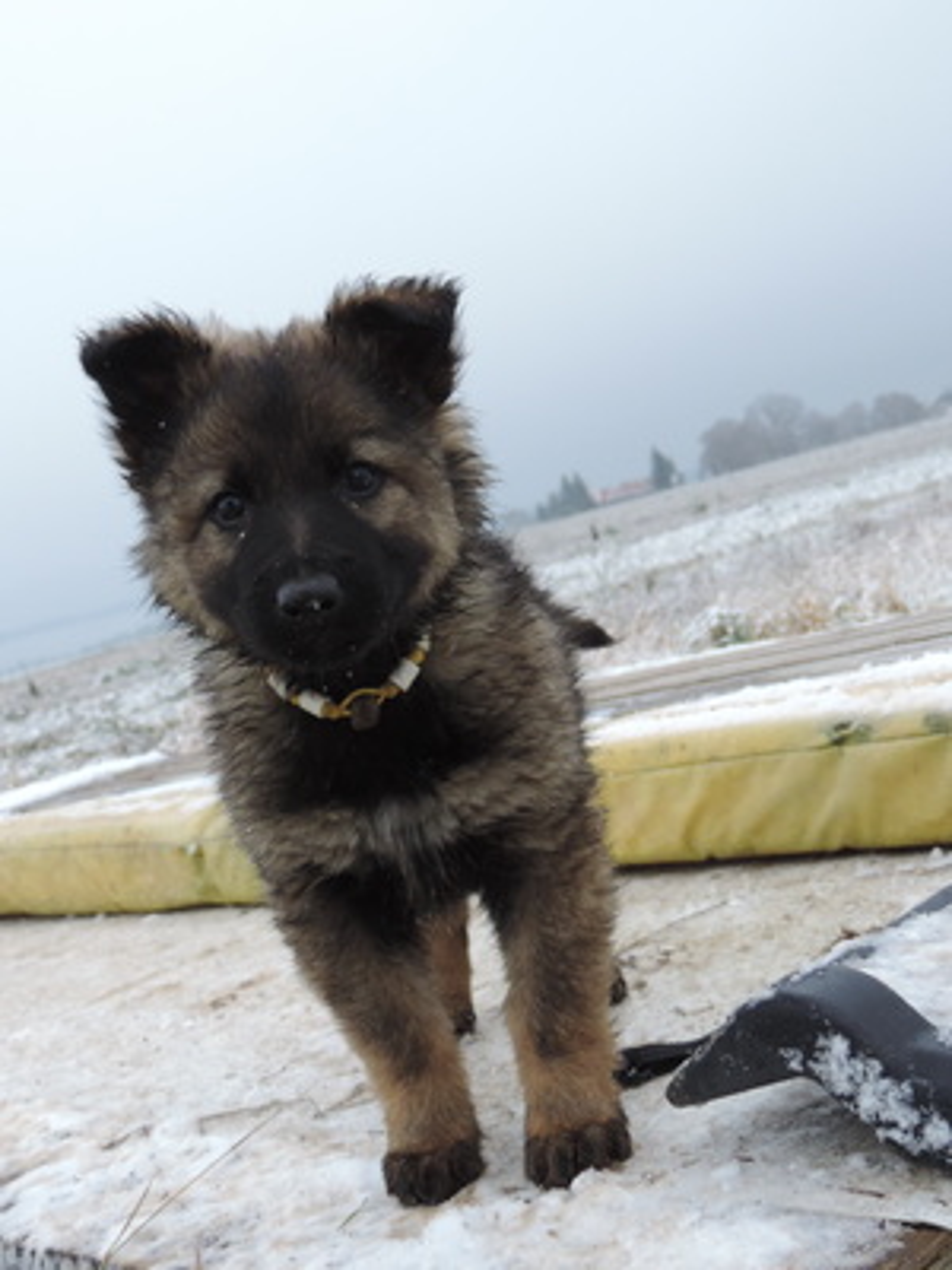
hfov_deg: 30.9
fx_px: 1723
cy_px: 635
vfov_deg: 40.4
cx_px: 476
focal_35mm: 47
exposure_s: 1/200
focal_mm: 8.3
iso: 400
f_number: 3.5
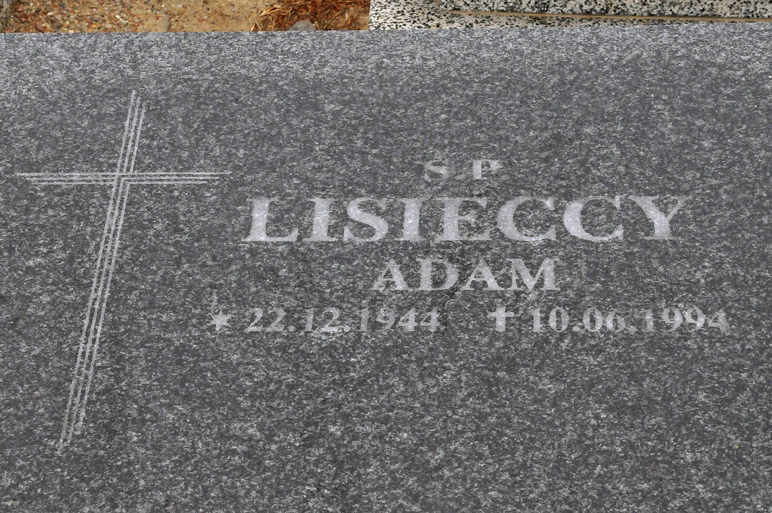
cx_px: 386
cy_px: 256
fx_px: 1221
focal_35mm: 57
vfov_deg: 23.7
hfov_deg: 35.1
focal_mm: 38
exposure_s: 1/250
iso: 1250
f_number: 10
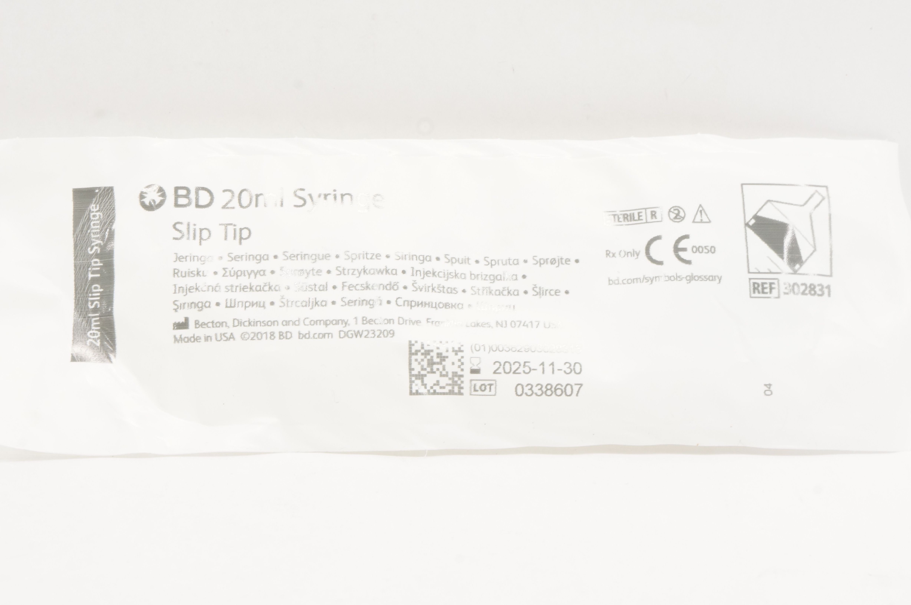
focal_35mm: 82
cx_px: 456
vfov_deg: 16.5
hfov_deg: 24.6
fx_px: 2085
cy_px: 302
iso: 800
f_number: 14
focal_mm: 55
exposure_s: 1/20
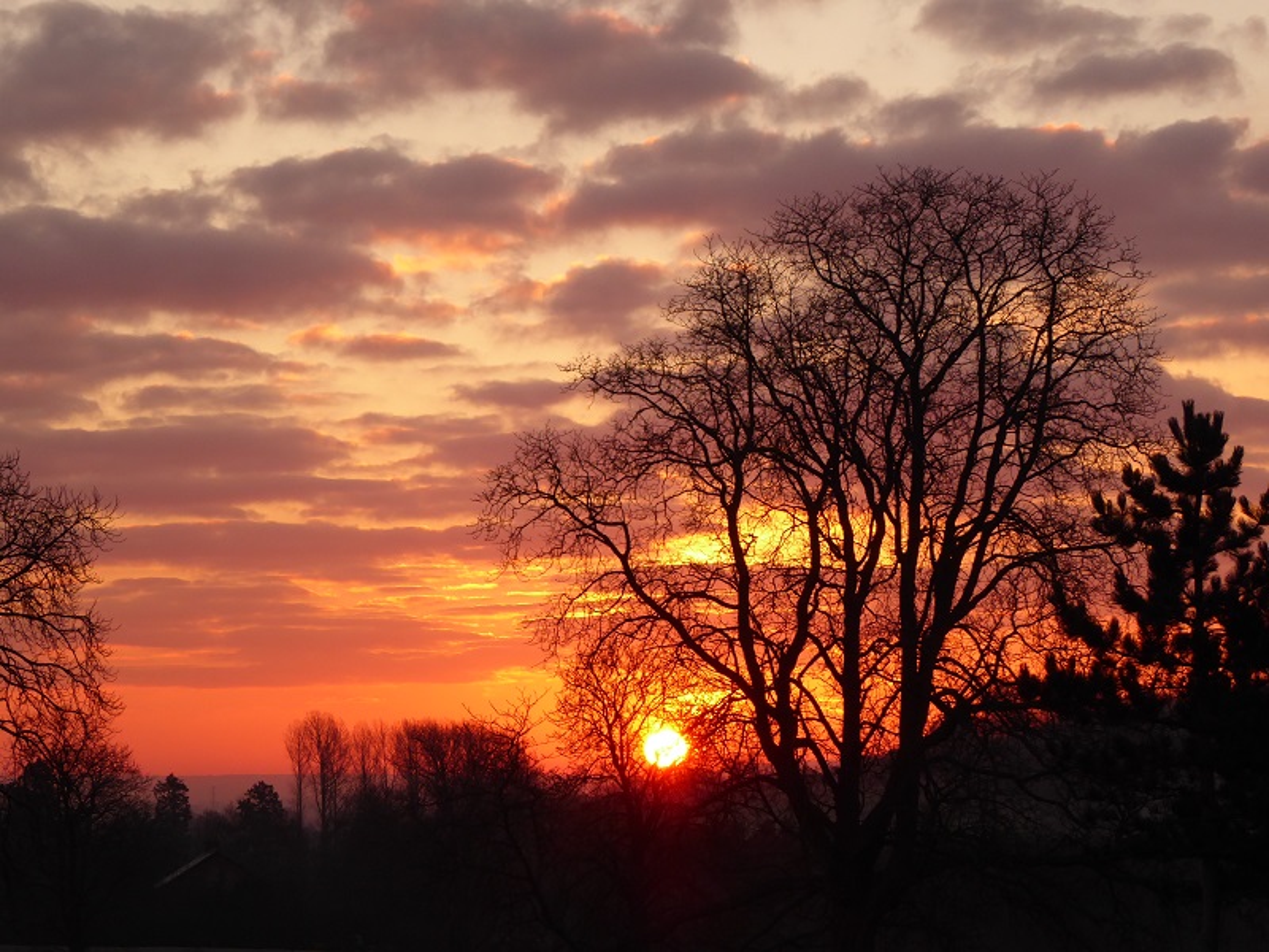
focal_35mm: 115
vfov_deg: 12.9
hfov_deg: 17.1
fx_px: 4216
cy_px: 476
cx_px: 634
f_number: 5.1
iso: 200
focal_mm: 20.6
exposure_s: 1/160
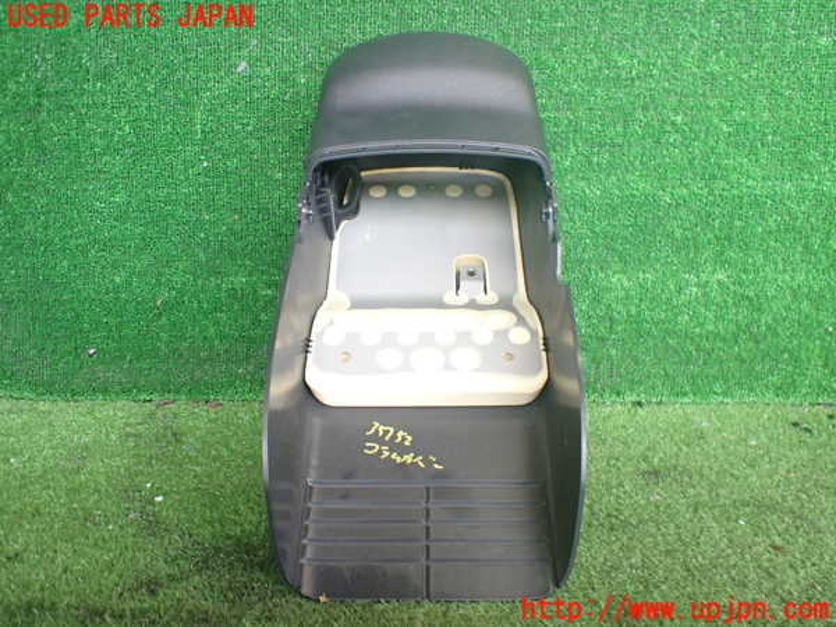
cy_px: 314
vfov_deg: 46.8
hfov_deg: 60.0
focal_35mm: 30
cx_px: 418
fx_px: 725
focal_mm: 5.4
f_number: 2.3
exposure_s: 1/125
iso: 400
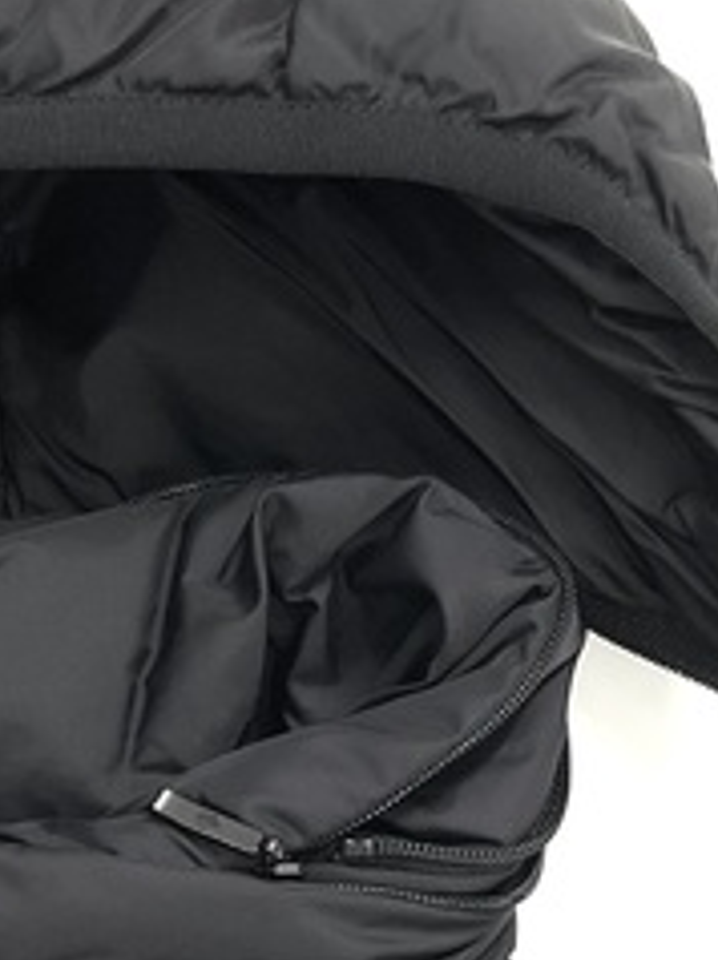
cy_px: 912
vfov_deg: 24.2
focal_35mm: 78
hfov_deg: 18.6
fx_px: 2161
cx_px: 601
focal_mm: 3
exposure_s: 1/100
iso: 25
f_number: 1.8
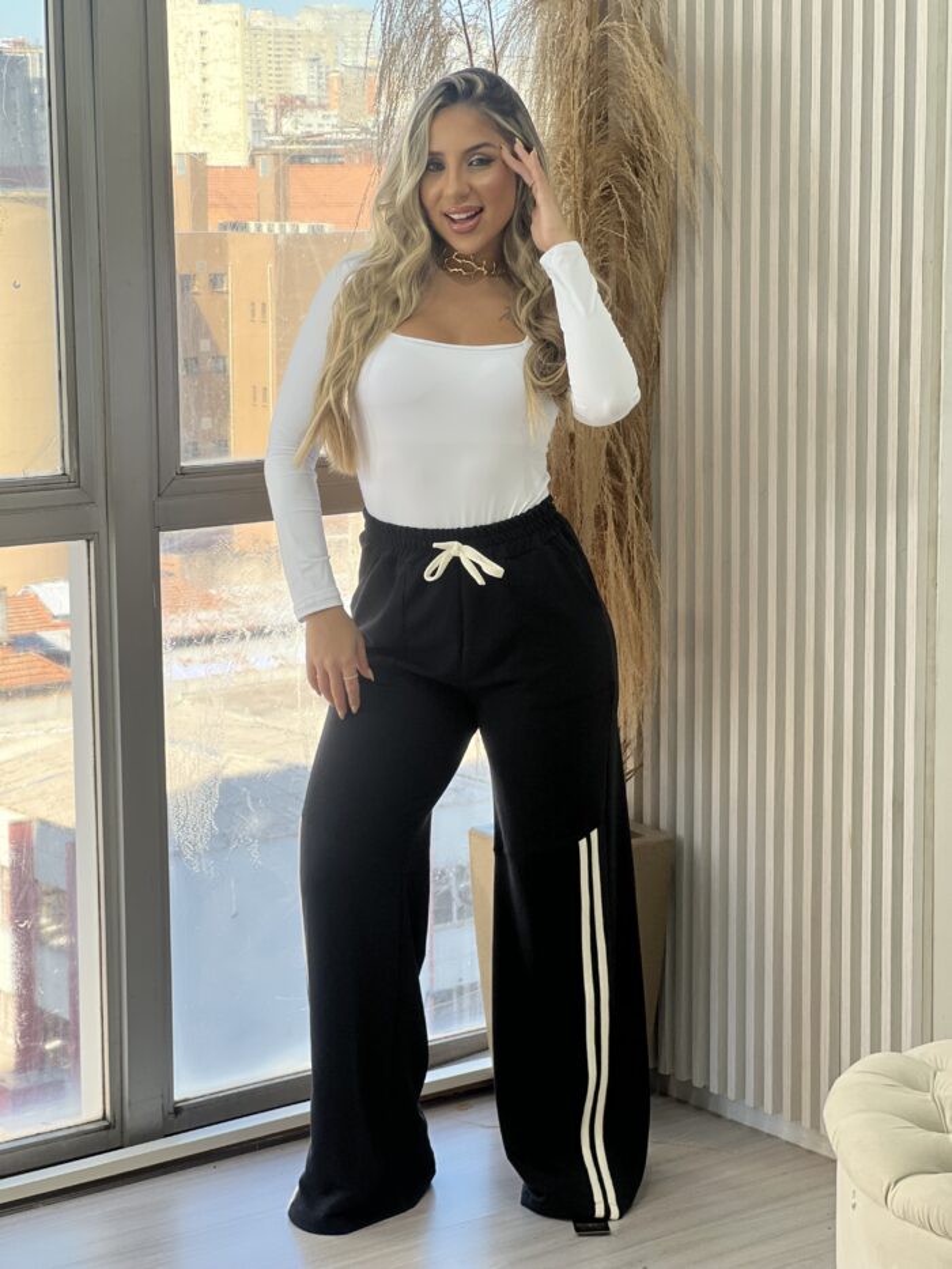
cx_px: 476
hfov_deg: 19.1
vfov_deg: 25.3
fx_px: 2823
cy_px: 634
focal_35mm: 77
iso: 64
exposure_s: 1/120
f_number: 2.8
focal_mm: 9
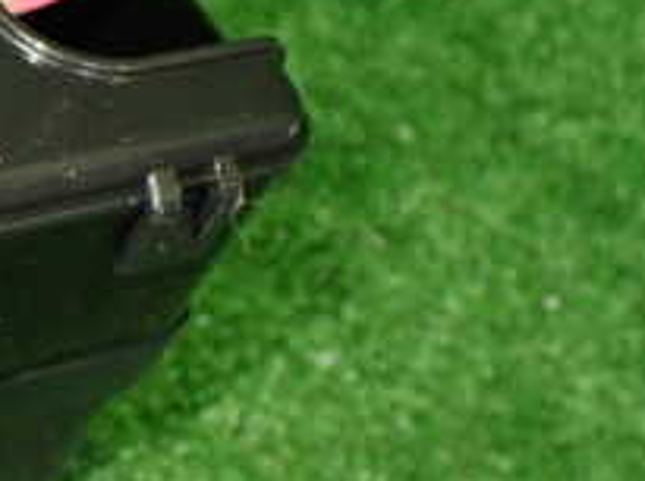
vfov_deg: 16.7
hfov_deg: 20.2
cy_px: 167
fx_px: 1637
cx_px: -227
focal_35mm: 88
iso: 800
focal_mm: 5.4
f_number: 2.3
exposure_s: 1/60
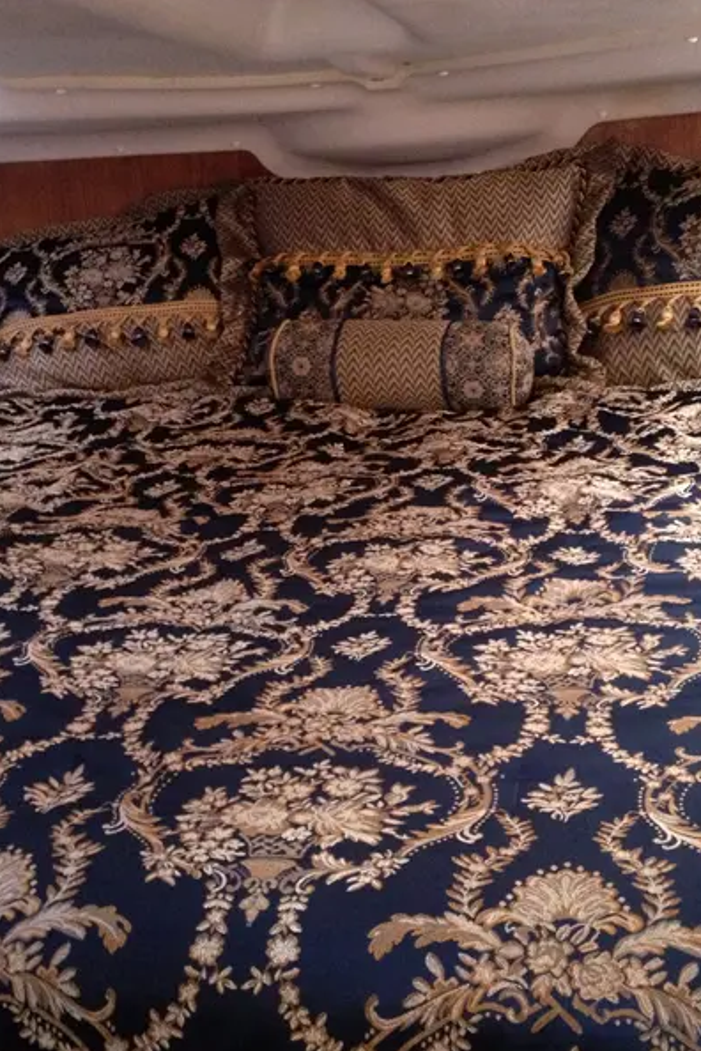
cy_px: 524
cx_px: 336
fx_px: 1431
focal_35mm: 49
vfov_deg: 40.3
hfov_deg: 27.5
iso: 500
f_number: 2.4
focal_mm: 4.28
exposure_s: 1/15
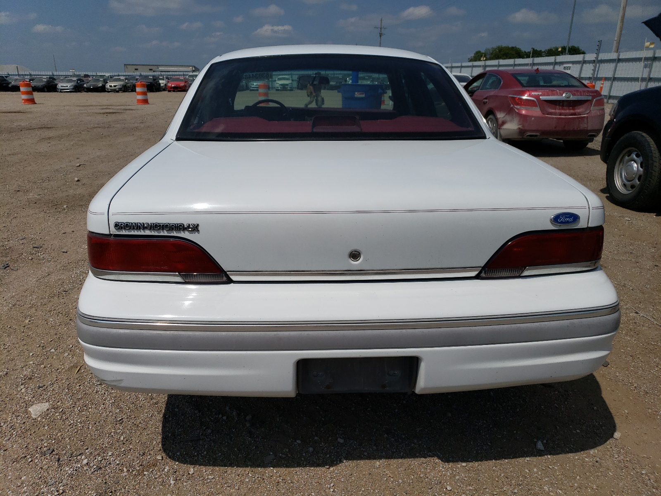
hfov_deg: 67.3
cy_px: 248
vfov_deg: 53.1
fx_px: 496
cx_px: 330
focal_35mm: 26
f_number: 1.5
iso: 51
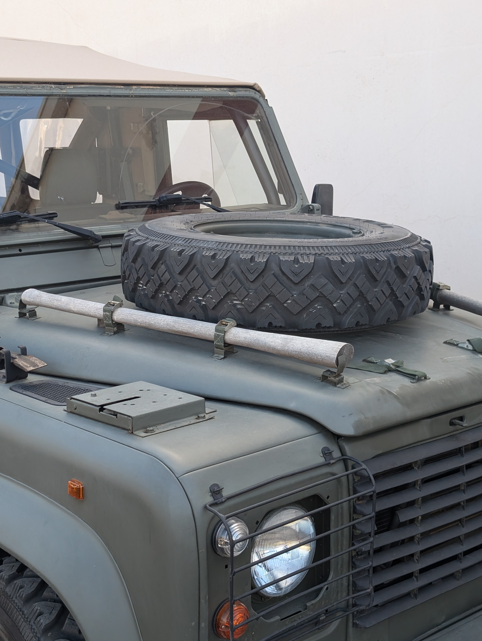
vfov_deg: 38.9
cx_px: 241
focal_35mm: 49
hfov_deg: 29.7
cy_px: 320
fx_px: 907
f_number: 1.68
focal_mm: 6.9
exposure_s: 1/493
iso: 114
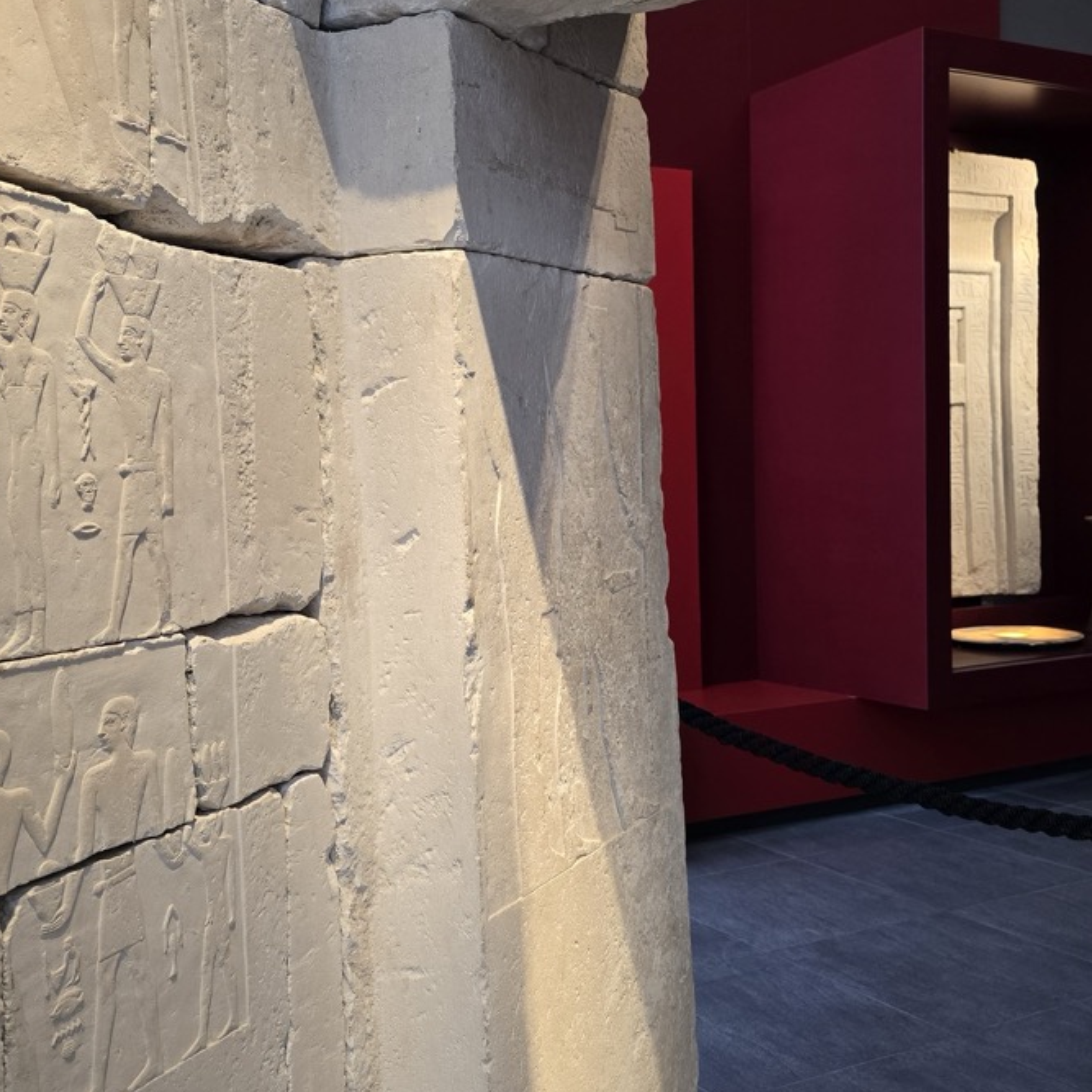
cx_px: 478
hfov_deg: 42.8
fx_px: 1392
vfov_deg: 42.8
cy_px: 550
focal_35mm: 39
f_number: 1.7
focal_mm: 6.3
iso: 320
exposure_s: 1/120
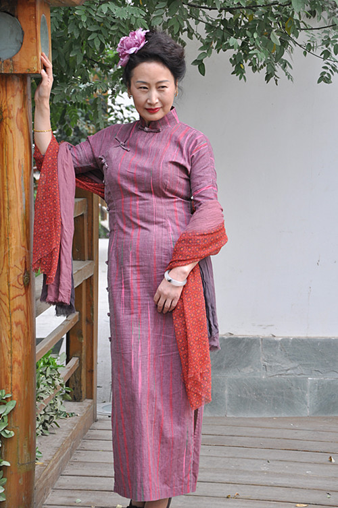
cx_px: 169
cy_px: 254
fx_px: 1313
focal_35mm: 93
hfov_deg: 14.7
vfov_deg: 21.9
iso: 220
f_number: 5.3
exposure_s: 1/60
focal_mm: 62
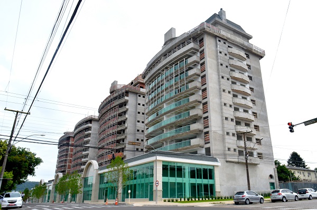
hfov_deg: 67.5
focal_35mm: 27
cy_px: 105
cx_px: 158
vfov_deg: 47.8
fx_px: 237
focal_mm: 18
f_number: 8
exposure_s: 1/80
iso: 200
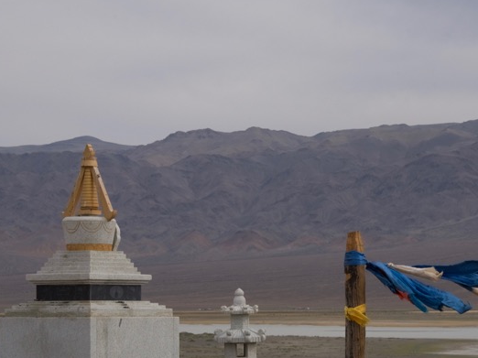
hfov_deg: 11.9
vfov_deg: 8.9
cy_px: 271
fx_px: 2291
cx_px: 289
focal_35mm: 166
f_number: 9
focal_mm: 100
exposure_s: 1/1250
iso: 640
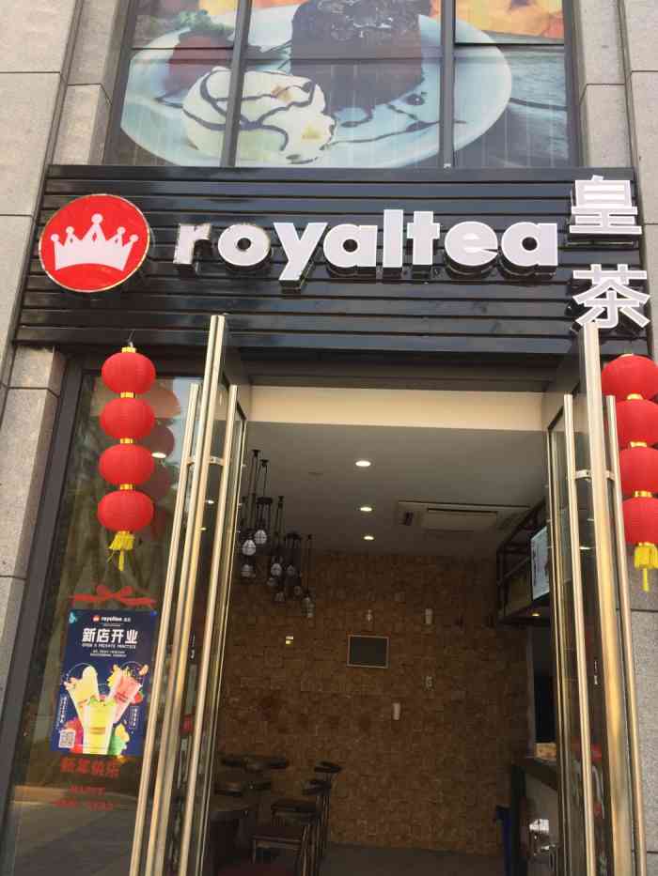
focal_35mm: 29
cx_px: 329
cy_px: 438
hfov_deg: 48.2
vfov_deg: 61.7
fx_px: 735
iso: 32
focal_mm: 4.15
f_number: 2.2
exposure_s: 1/332
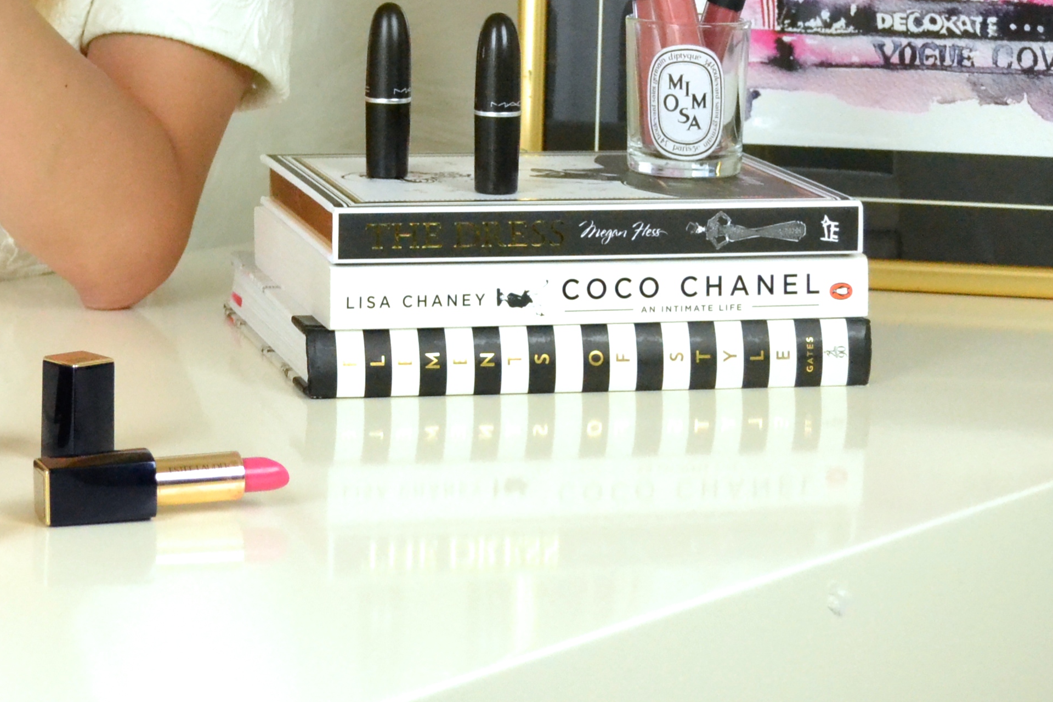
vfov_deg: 12.4
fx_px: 3159
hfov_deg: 18.8
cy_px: -133
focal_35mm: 108
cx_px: 262
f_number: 5.6
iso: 3200
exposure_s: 1/500
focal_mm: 30
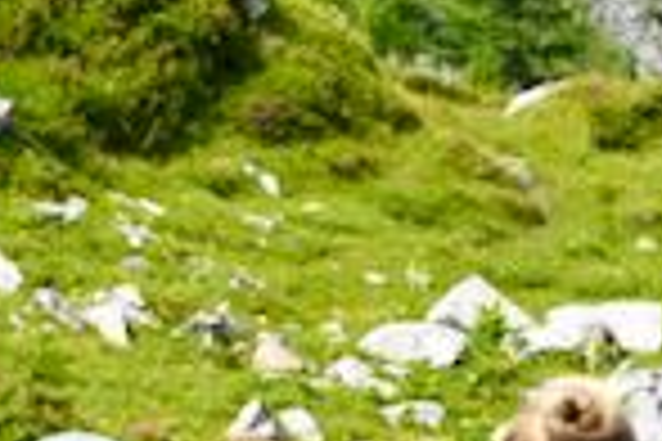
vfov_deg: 4.4
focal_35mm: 315
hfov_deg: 6.5
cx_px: 905
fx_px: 5792
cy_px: 112
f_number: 8
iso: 100
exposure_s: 1/250
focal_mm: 28
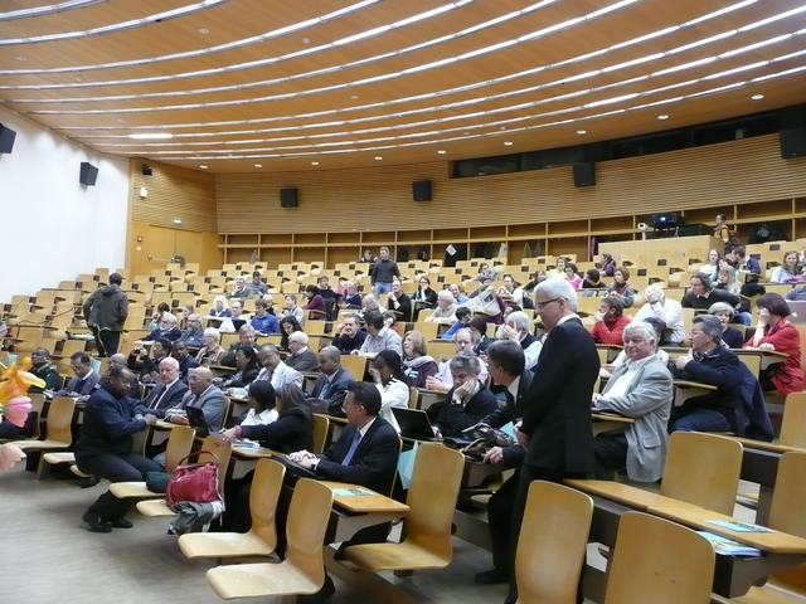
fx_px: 652
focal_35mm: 28
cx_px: 403
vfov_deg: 49.7
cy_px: 302
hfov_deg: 63.4
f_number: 3.3
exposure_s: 1/30
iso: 320
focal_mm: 4.6
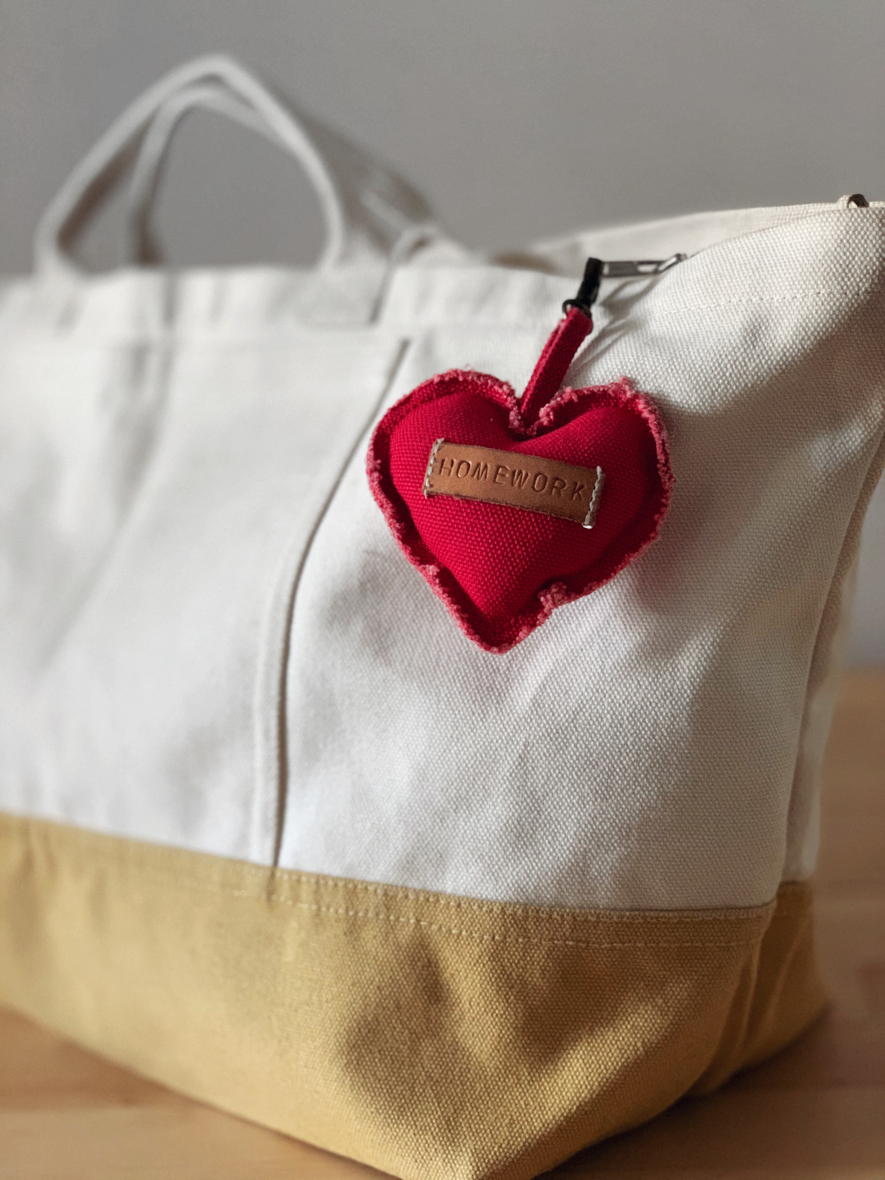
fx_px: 1773
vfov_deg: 36.8
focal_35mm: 52
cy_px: 590
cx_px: 442
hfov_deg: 28.0
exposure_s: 1/40
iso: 500
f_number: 2.4
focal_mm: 6
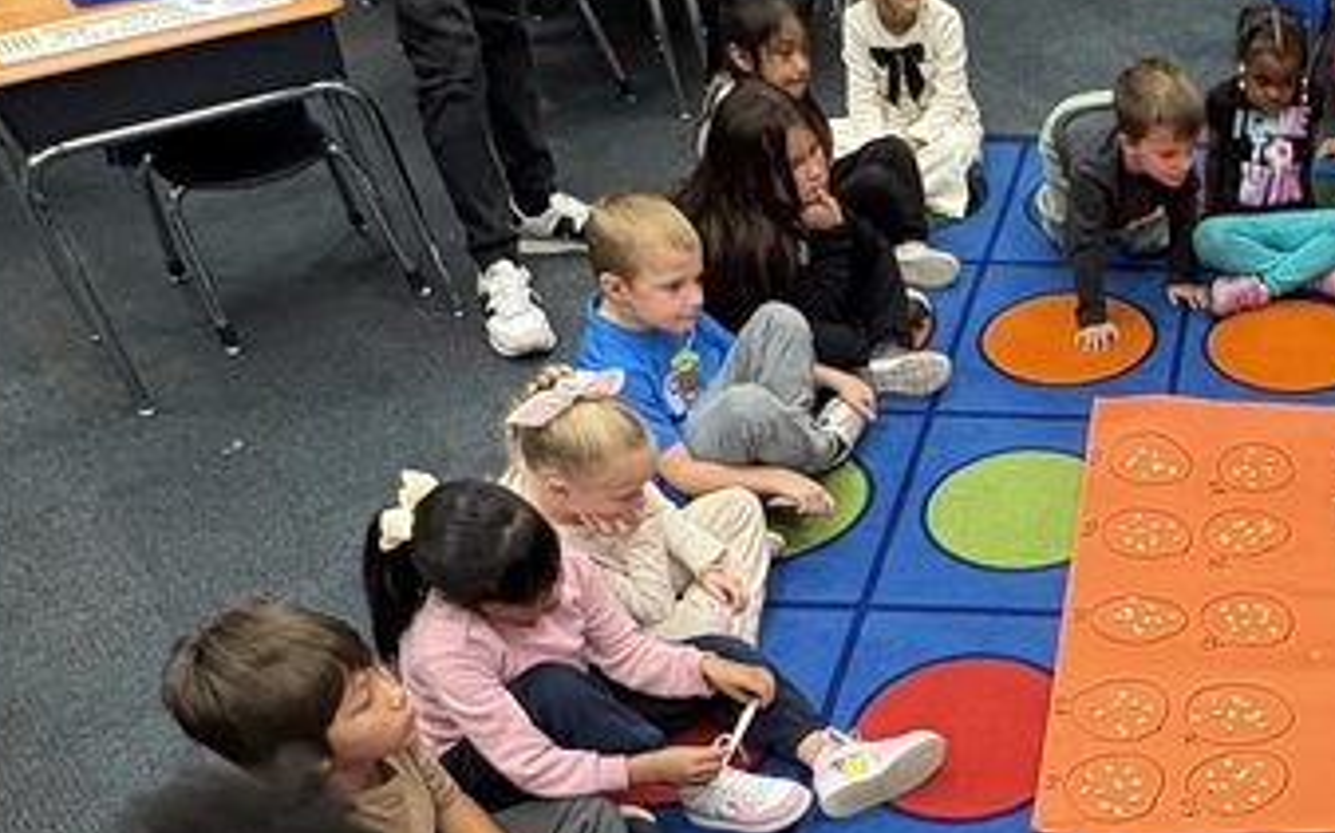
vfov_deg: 27.5
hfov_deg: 39.3
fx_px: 1637
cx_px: 1331
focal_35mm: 45
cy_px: 762
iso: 250
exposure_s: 1/60
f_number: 2.2
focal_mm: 2.22
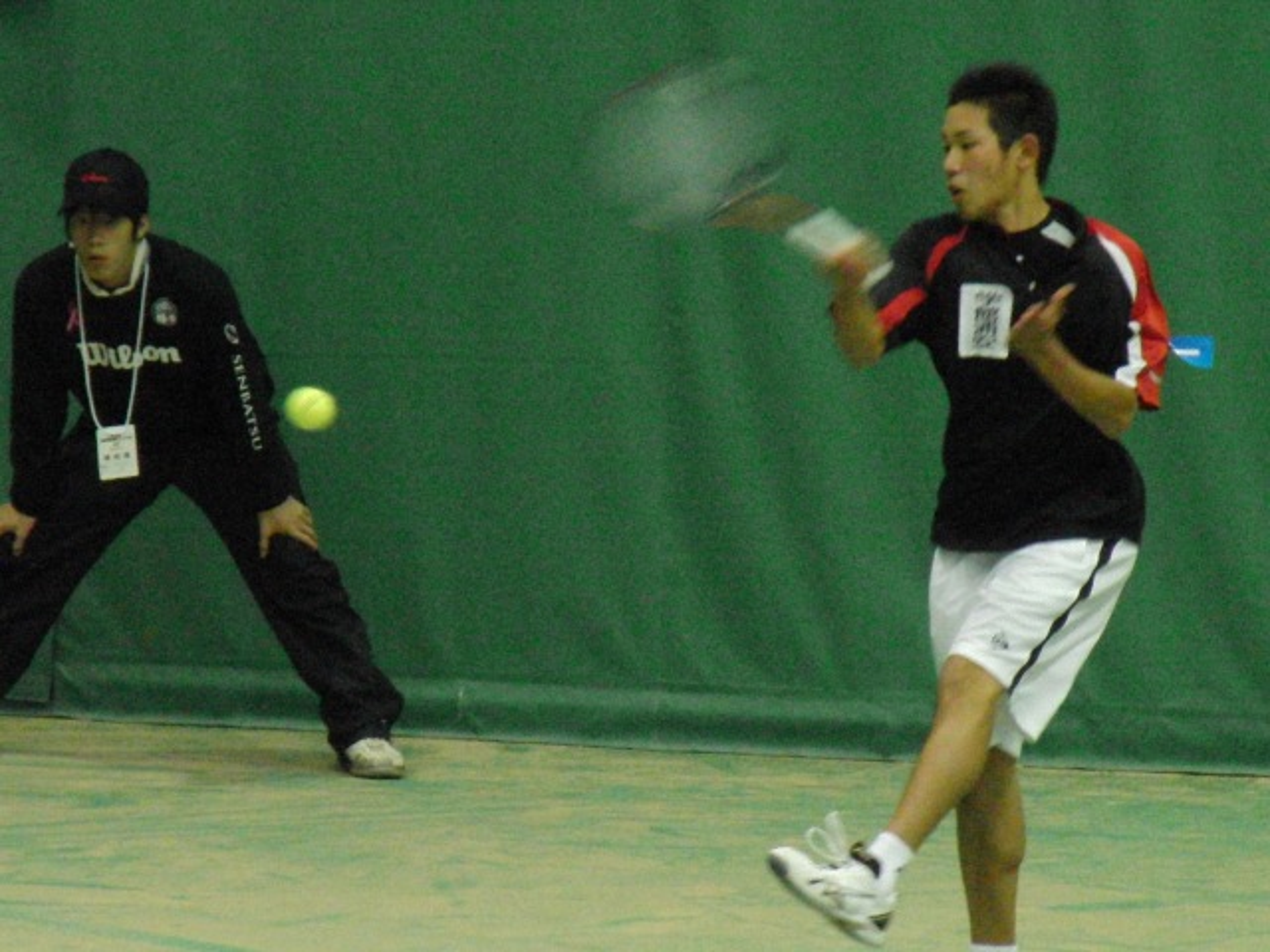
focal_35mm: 303
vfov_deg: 4.9
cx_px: 635
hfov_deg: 6.5
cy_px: 476
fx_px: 11117
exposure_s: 1/125
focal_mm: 53.6
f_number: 4.6
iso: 800
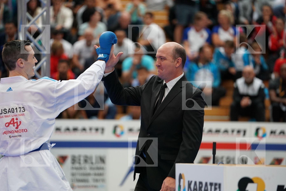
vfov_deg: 7.2
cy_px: 96
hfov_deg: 10.8
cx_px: 143
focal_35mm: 191
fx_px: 1517
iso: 2500
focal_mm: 191
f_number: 2.8
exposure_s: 1/1000
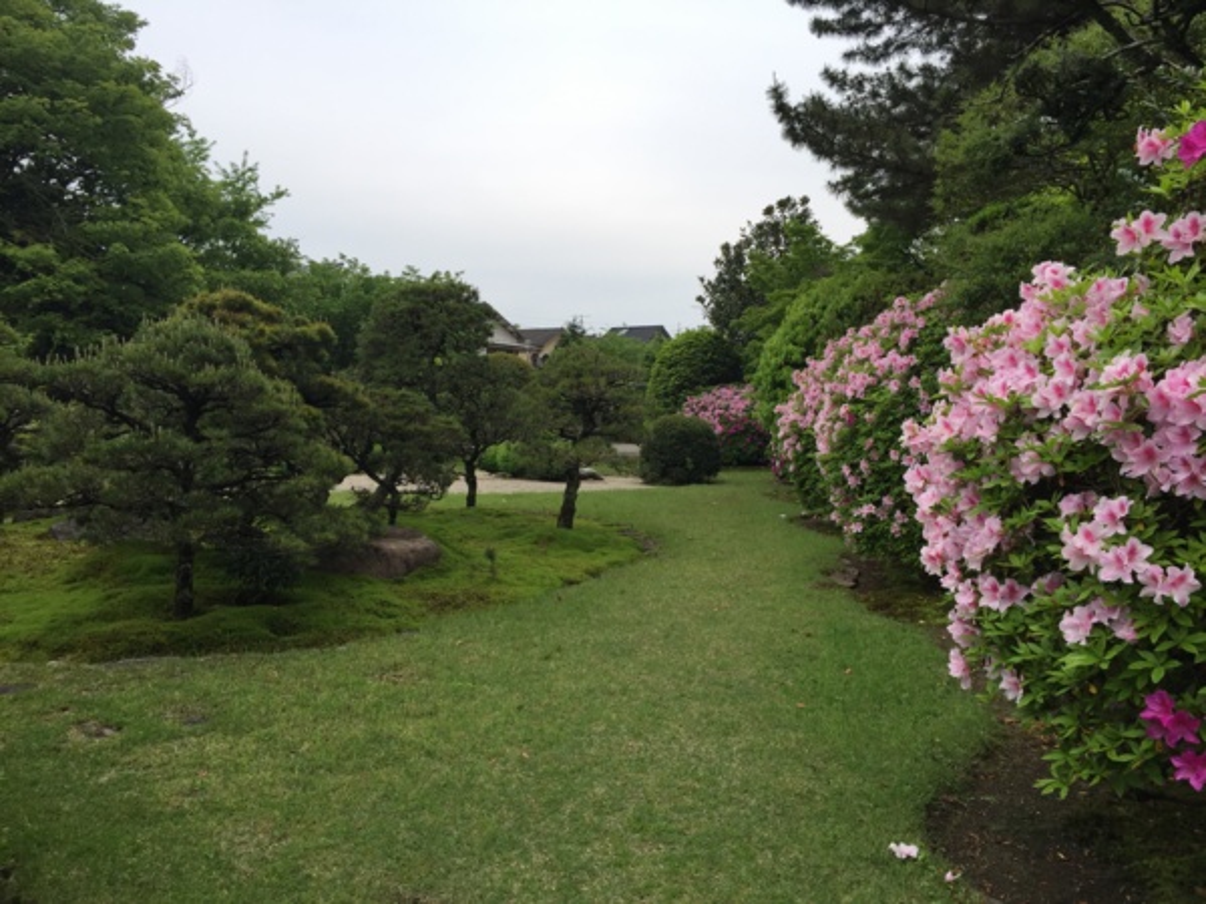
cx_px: 603
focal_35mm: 29
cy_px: 452
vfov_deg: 48.2
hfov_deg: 61.7
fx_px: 1010
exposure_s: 1/618
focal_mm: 4.15
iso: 32
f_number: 2.2
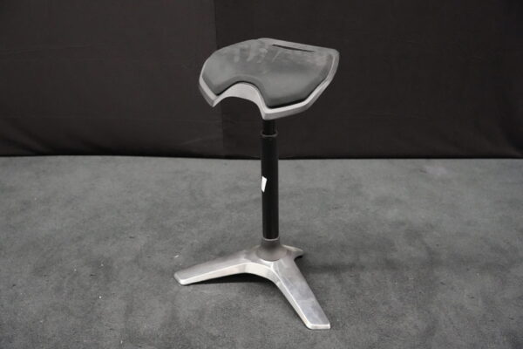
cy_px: 174
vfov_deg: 33.4
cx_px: 262
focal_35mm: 40
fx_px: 581
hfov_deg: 48.5
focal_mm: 40
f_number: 4
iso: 12800
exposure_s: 1/80
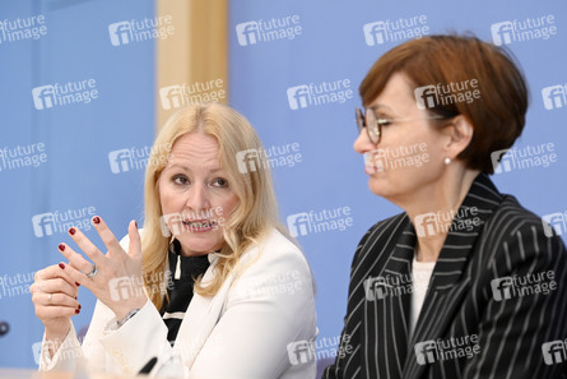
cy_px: 190
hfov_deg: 13.5
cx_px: 286
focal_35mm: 152
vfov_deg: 9.0
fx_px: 2395
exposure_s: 1/640
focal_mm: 150
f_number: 5
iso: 3200
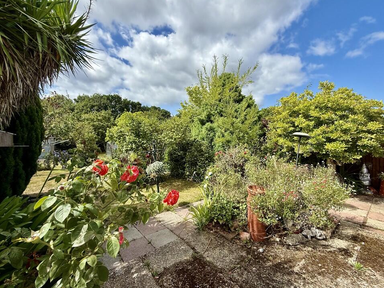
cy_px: 144
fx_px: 166
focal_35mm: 15
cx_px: 199
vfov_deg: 81.7
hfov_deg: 98.1
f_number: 2.2
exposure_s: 1/1464
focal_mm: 2.22
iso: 50
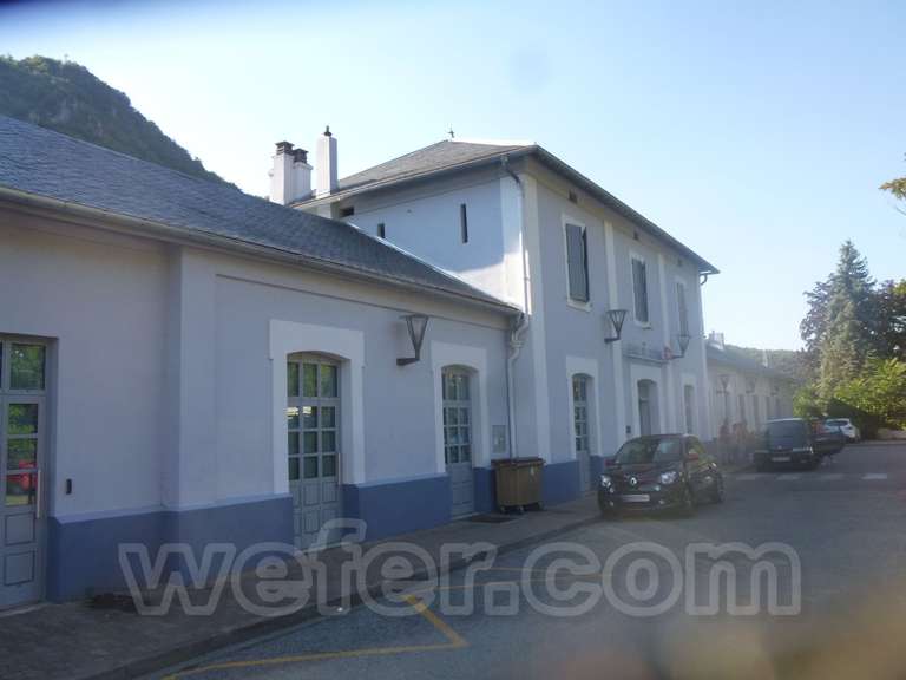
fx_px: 654
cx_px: 453
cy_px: 340
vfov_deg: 54.9
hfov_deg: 69.4
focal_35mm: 25
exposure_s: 1/320
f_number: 3.1
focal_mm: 4.5
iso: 160
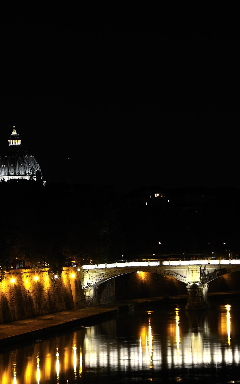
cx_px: 116
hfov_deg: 8.1
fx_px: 1695
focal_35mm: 162
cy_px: 191
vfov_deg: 12.9
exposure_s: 2.5
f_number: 10
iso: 100
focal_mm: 70
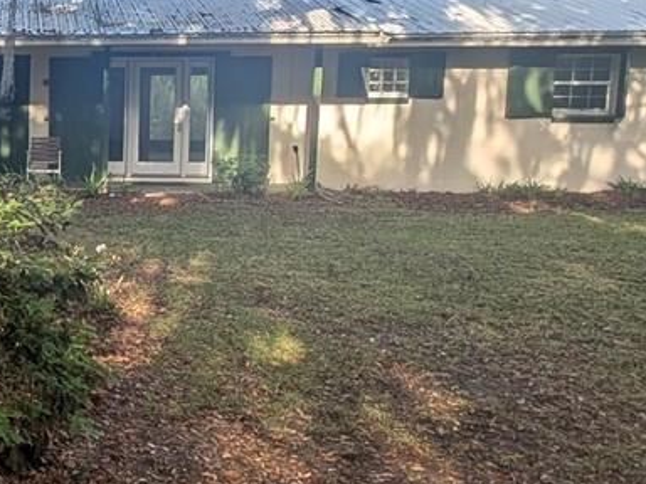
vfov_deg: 29.1
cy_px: 215
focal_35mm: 50
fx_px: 933
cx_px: -106
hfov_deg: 32.4
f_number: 1.95
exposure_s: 1/651
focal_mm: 2.23
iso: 42
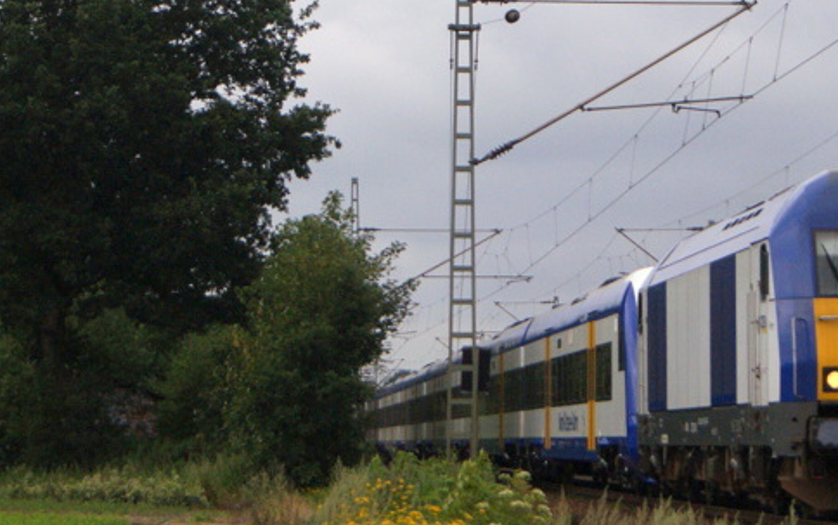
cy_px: 227
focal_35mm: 178
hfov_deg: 11.7
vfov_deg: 7.4
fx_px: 4069
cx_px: 535
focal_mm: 55
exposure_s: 1/1000
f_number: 10
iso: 200
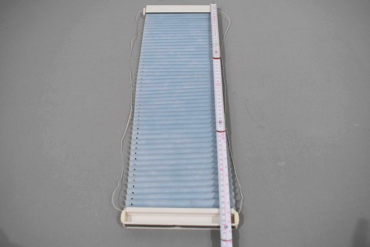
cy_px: 124
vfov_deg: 40.0
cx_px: 185
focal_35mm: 33
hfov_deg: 57.2
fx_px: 339
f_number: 5.6
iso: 400
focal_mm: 22
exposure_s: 1/125
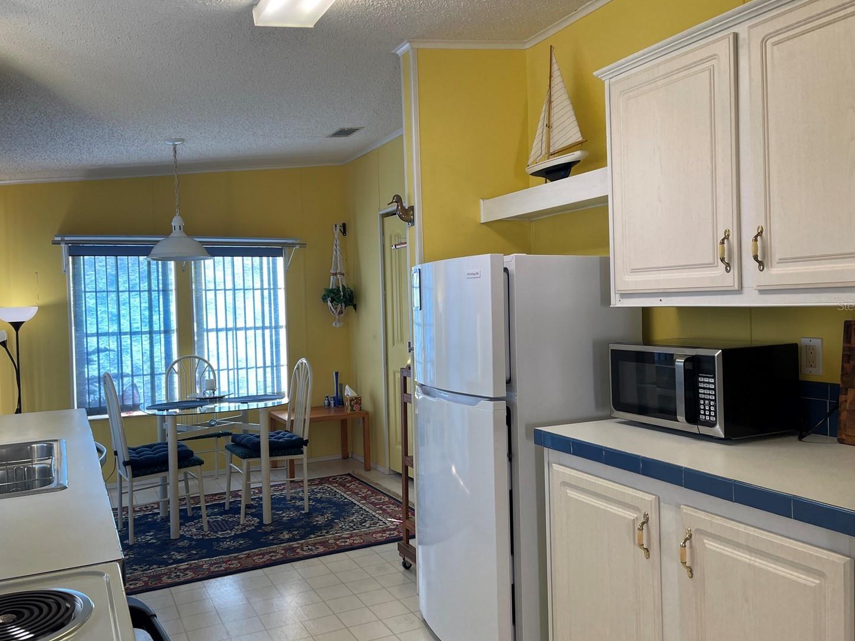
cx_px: 415
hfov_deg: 63.4
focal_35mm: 28
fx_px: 691
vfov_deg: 49.7
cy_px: 305
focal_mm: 5.1
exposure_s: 1/120
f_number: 1.6
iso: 50
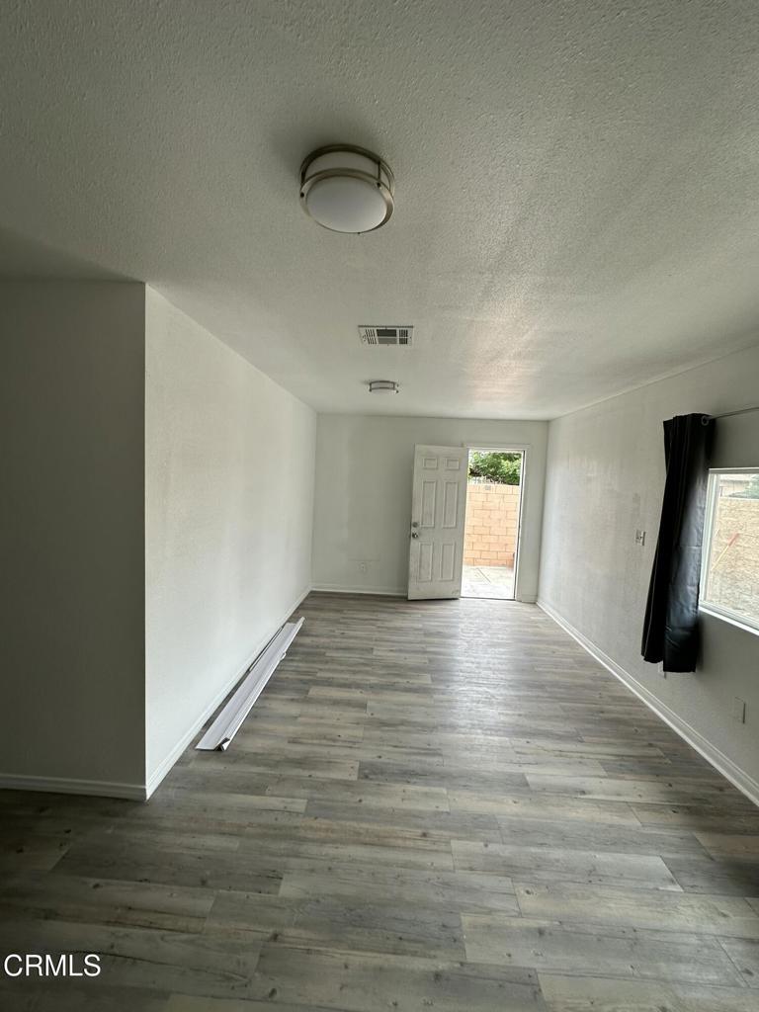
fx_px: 409
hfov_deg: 85.7
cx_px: 380
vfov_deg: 102.1
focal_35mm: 14
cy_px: 506
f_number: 2.2
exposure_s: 1/112
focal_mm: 2.22
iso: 40
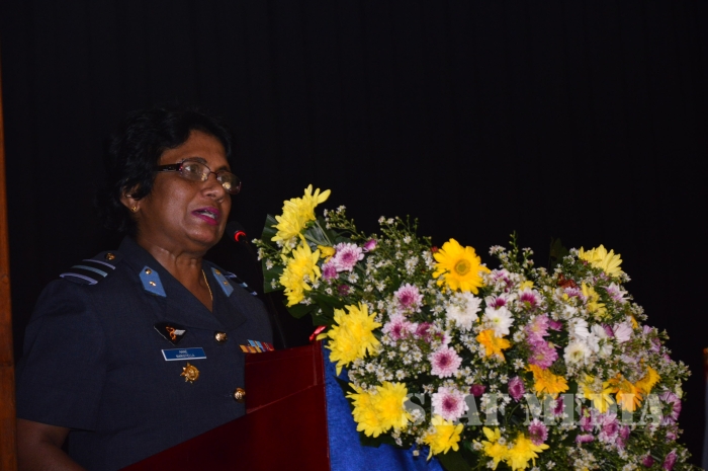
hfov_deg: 14.0
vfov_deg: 9.3
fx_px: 2888
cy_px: 236
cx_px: 354
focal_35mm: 147
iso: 800
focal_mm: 98
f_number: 6.3
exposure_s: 1/60
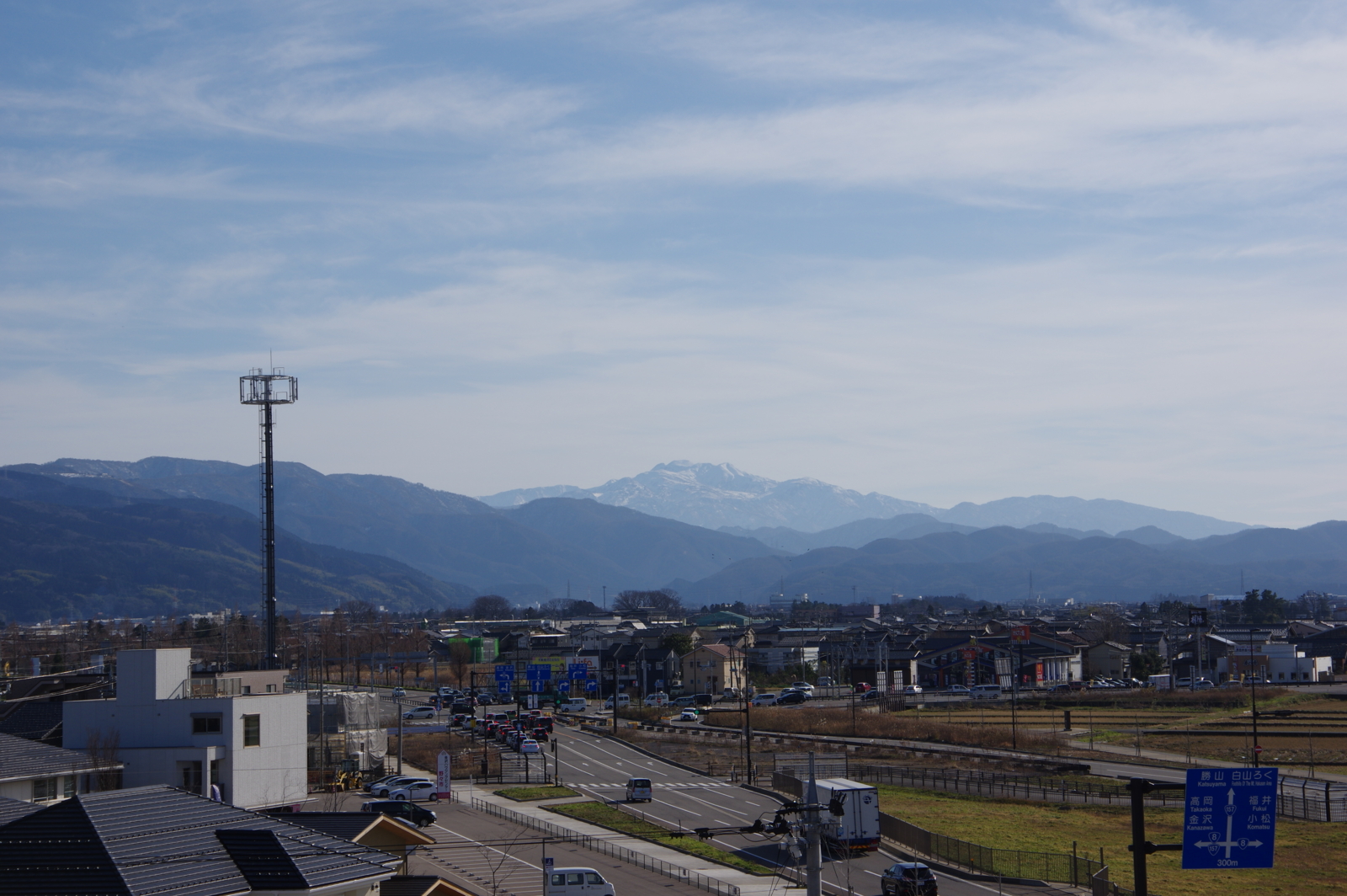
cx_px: 674
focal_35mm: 72
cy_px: 448
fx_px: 2692
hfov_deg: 28.1
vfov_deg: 18.9
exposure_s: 1/200
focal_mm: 48
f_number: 14
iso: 100
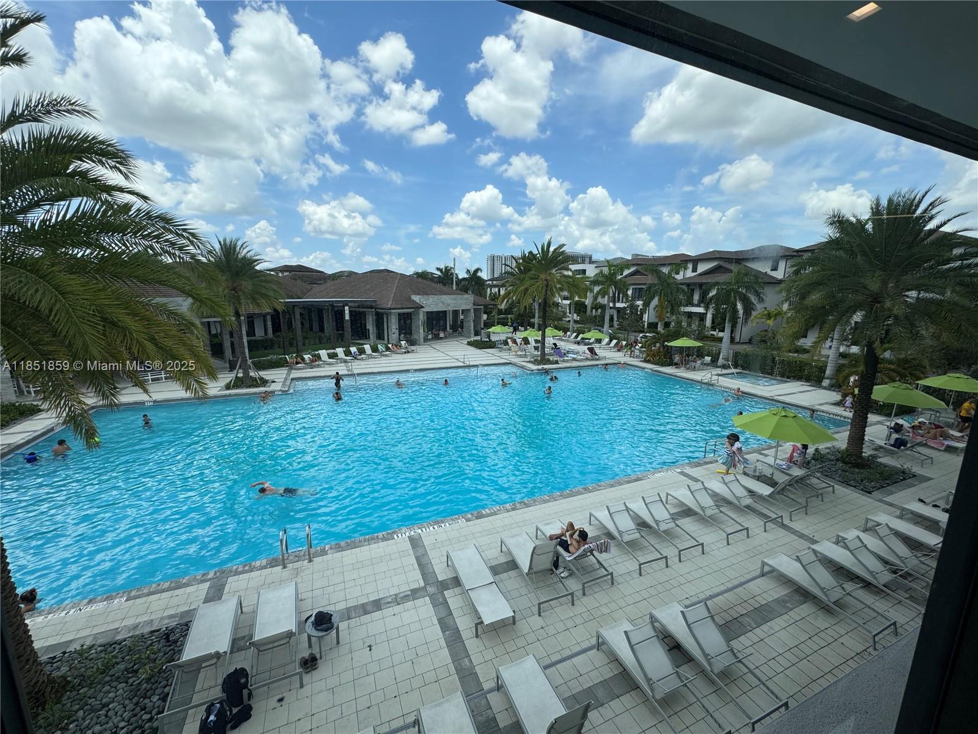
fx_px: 396
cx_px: 489
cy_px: 367
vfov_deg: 85.7
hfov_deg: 102.1
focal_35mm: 14
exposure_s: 1/669
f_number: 2.2
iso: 40
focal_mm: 2.22
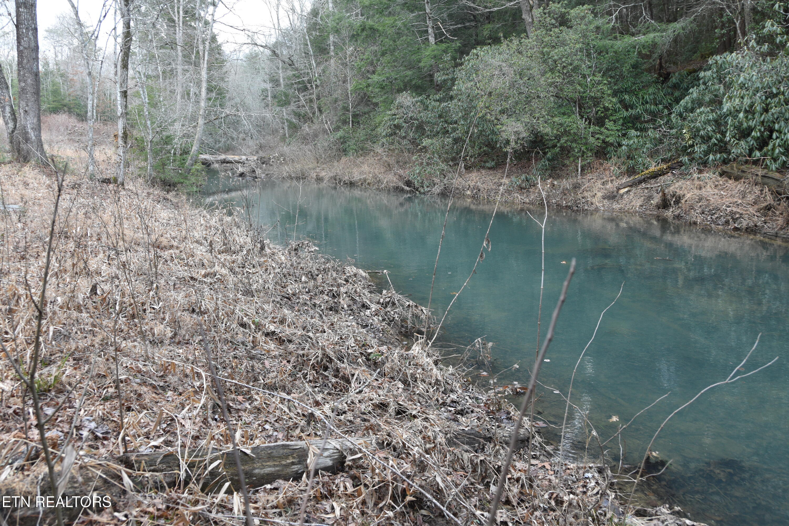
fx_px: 657
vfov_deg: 43.6
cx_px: 394
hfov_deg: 61.9
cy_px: 263
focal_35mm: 30
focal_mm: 20
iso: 400
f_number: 5.6
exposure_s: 1/125
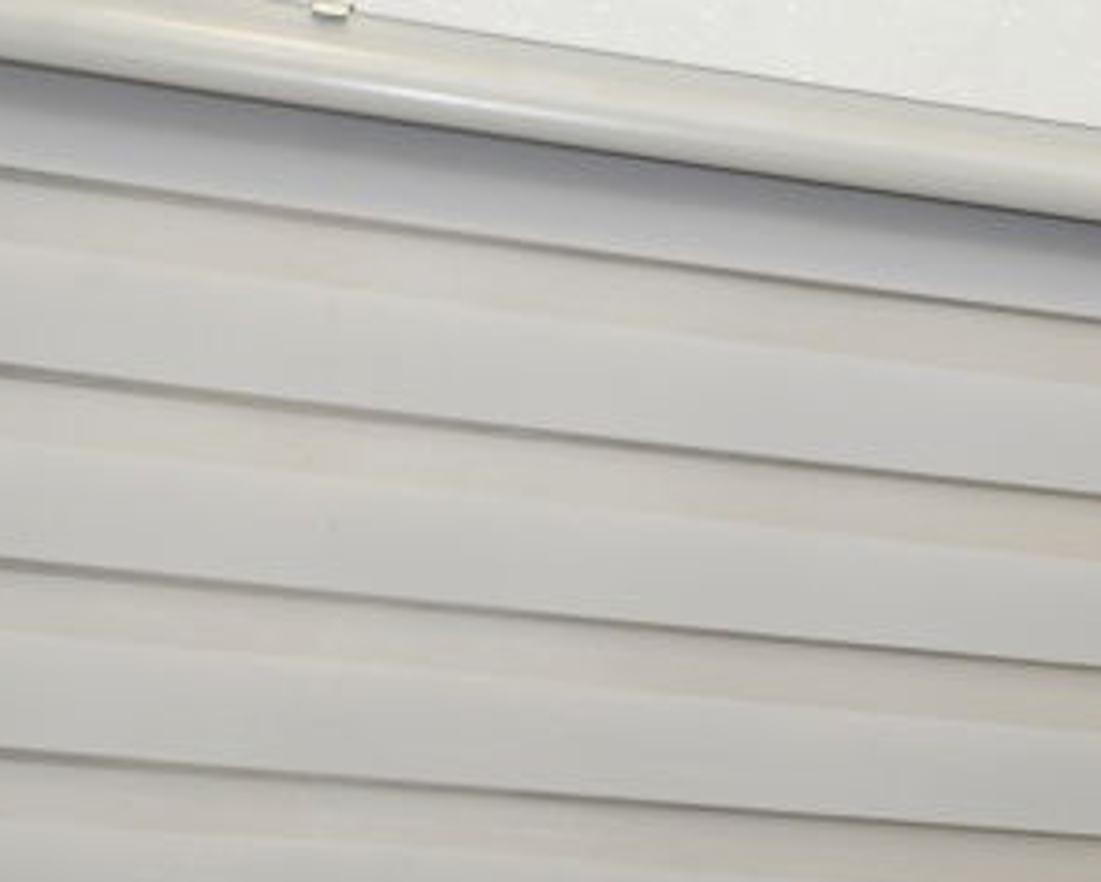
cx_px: 1681
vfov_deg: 14.0
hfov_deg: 16.7
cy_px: 1267
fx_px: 3390
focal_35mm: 104
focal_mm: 32
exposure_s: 1/80
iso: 400
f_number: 5
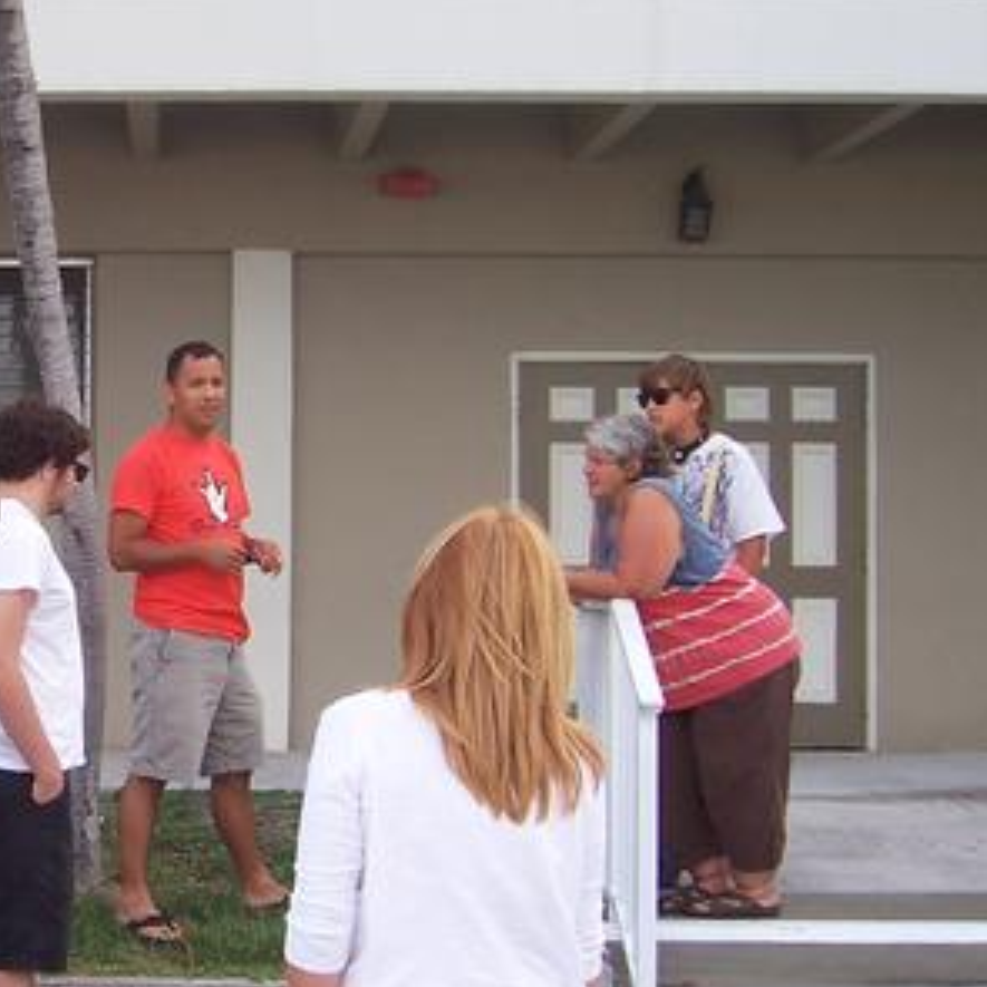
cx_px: -67
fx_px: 2226
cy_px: 468
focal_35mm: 69
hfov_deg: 23.6
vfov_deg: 25.0
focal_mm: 6
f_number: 3
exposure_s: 1/250
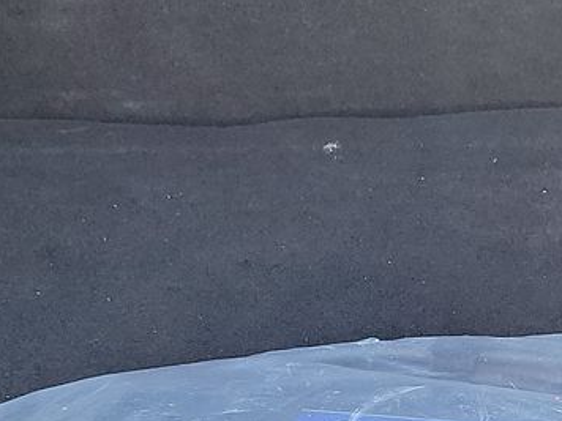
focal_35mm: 108
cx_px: 500
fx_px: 1753
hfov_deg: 17.9
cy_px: 339
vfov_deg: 13.6
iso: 290
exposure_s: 1/59
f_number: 1.8
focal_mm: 6.7
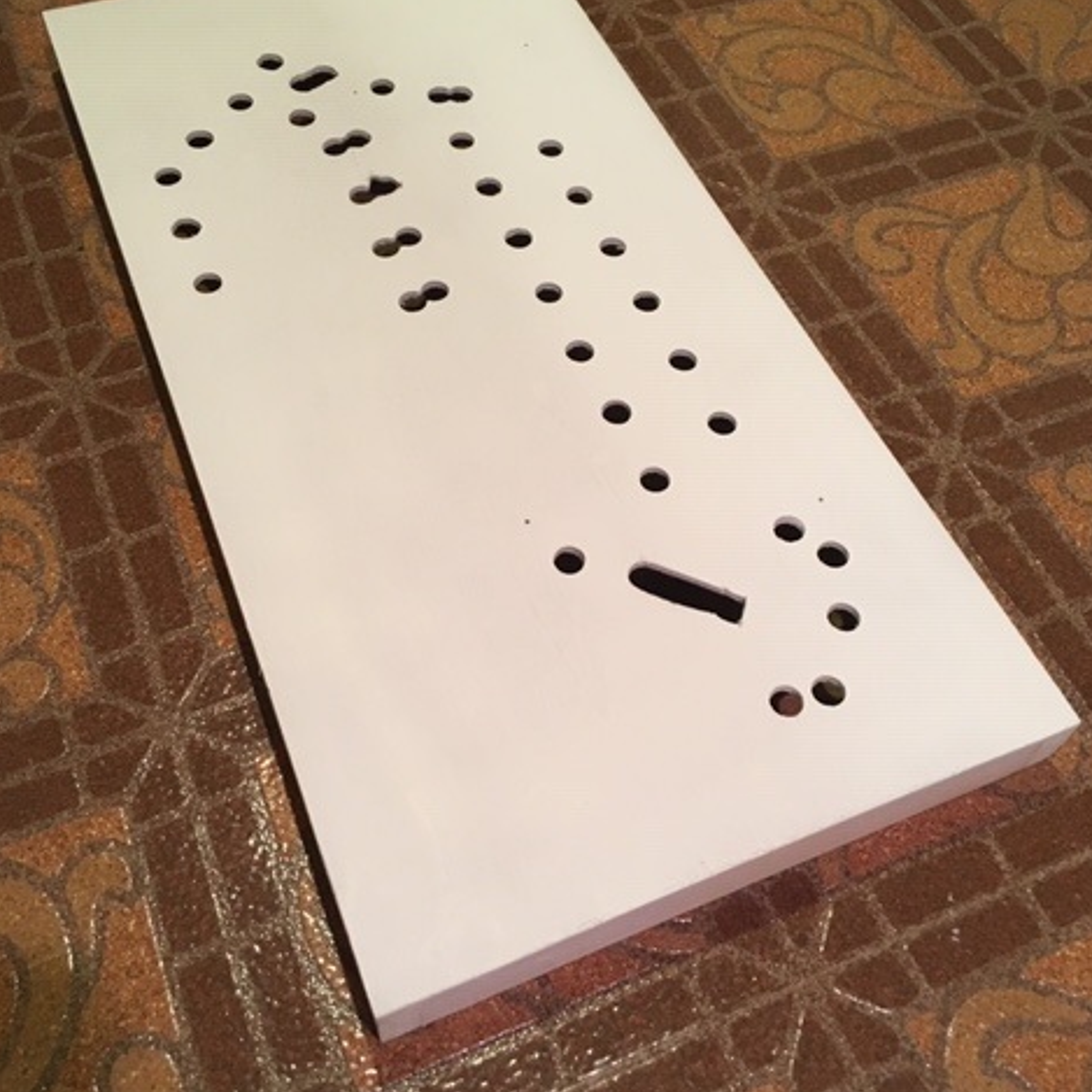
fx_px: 1249
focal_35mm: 35
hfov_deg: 47.2
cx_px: 552
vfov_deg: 47.2
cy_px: 503
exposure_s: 1/20
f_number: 2.2
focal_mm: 4.15
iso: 200
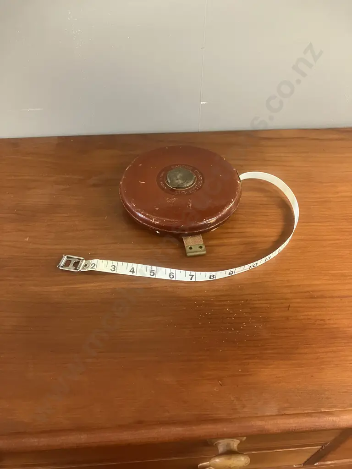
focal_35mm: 28
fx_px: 380
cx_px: 176
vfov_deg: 63.4
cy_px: 234
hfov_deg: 49.7
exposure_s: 1/33
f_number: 1.8
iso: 320
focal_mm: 3.99
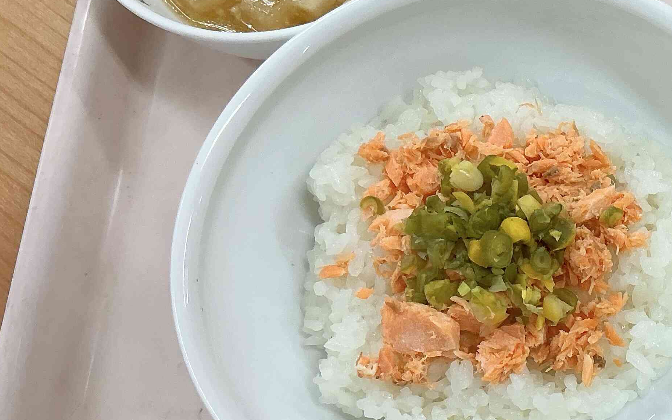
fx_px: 1227
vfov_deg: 19.4
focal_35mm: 67
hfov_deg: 28.3
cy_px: 236
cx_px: 712
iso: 32
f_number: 1.8
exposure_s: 1/100
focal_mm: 3
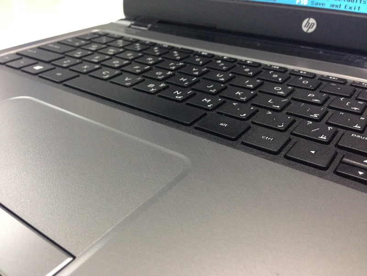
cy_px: 138
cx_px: 184
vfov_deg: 42.9
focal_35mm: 33
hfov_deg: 55.4
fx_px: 350
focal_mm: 4.12
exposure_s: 1/20
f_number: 2.4
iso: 200
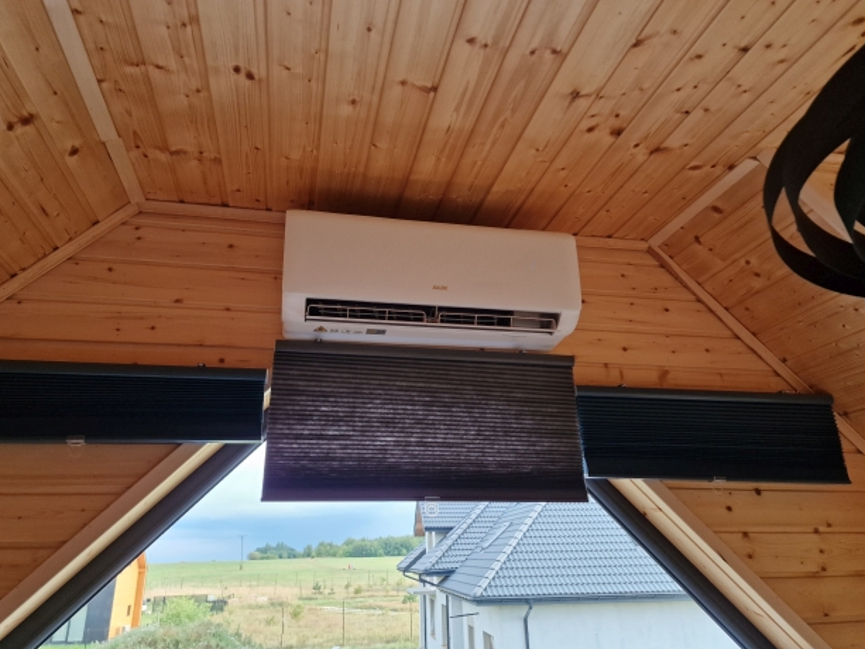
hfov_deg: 71.6
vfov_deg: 56.8
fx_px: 600
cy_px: 337
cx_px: 422
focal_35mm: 24
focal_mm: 6.4
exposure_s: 1/180
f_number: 1.8
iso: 200
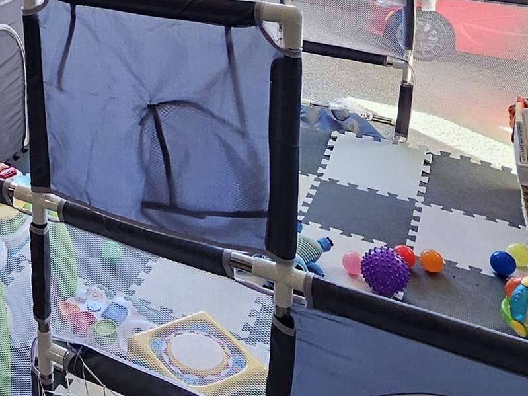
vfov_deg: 25.1
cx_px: -3
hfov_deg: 34.6
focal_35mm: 50
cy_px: -122
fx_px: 763
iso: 125
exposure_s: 1/60
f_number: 2.2
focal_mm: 2.2
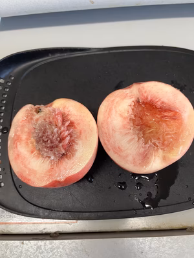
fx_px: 194
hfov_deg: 53.1
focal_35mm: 26
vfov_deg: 67.3
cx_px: 97
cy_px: 129
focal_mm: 5.1
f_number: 1.6
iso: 250
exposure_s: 1/60
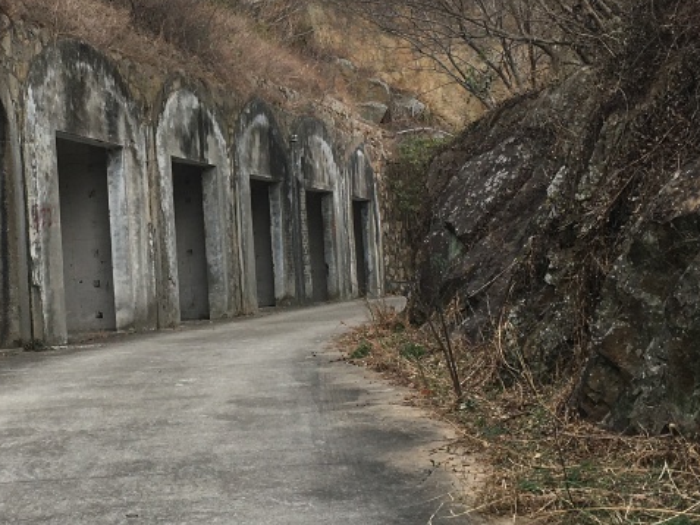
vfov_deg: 20.1
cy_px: 194
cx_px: 163
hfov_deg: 26.3
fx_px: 1477
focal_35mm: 73
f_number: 2.2
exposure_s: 1/496
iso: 25
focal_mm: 4.15
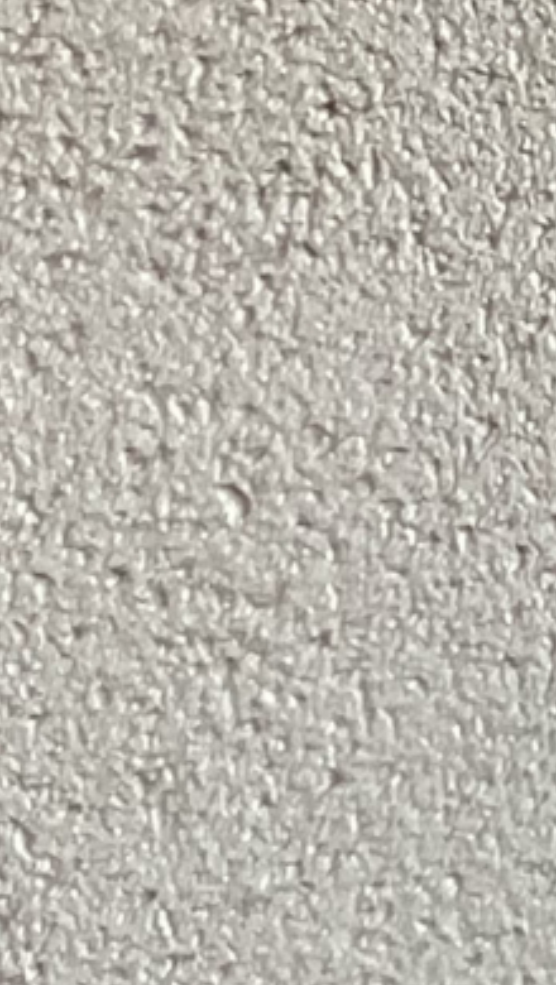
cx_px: 2810
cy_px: -311
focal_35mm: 200
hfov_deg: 4.9
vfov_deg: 10.5
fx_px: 5231
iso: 160
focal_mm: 3.99
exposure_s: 1/60
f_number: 1.8
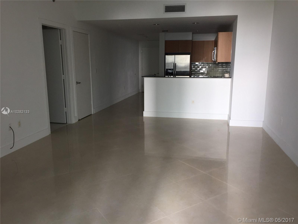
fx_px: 250
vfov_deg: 48.2
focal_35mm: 29
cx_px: 149
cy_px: 112
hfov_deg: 61.7
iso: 50
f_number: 2.2
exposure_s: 1/120
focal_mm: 4.15
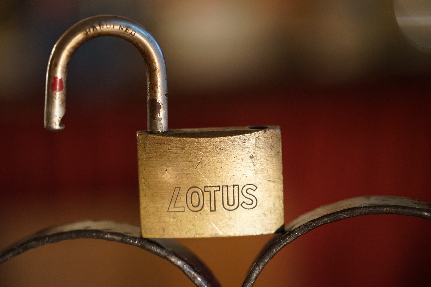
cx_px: 216
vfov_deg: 15.2
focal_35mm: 90
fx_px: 1077
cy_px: 144
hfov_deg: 22.6
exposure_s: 1/100
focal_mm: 90
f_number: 2.8
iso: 3200
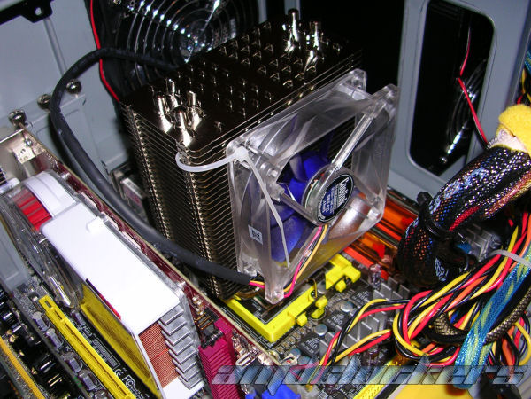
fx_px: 583
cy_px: 200
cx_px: 266
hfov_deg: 49.0
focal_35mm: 38
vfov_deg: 37.7
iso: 50
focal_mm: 5.8
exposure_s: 1/60.1
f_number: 2.8
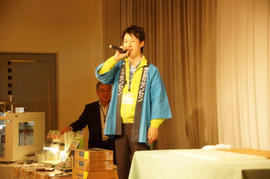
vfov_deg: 12.2
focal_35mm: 112
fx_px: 843
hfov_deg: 18.2
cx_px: 135
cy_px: 90
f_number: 5.6
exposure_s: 1/125
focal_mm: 75
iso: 2500
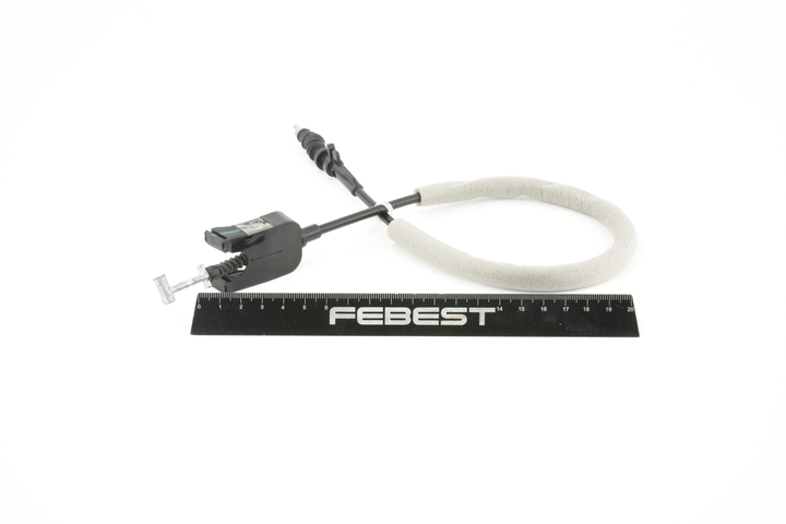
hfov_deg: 33.4
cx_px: 393
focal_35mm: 60
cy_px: 262
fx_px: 1310
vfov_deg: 22.6
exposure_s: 1/2.5
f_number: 29
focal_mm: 60
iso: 100
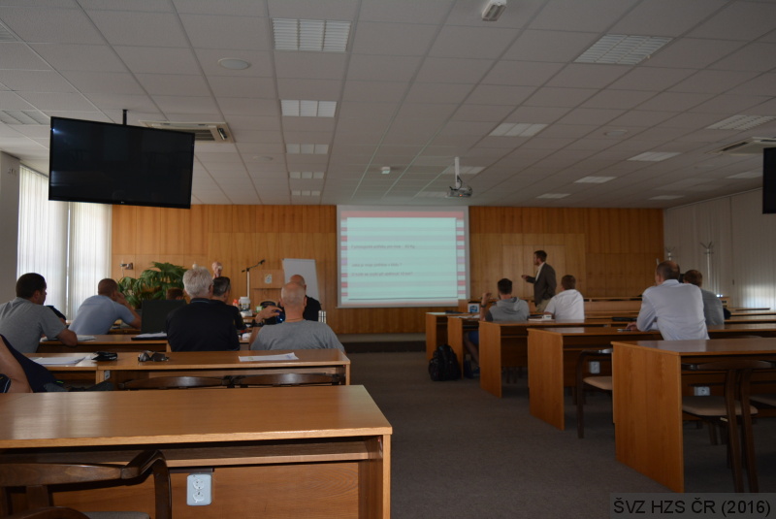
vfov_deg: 43.7
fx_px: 647
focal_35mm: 30
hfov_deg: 61.9
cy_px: 260
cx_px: 388
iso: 400
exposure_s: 1/125
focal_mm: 20
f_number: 3.5
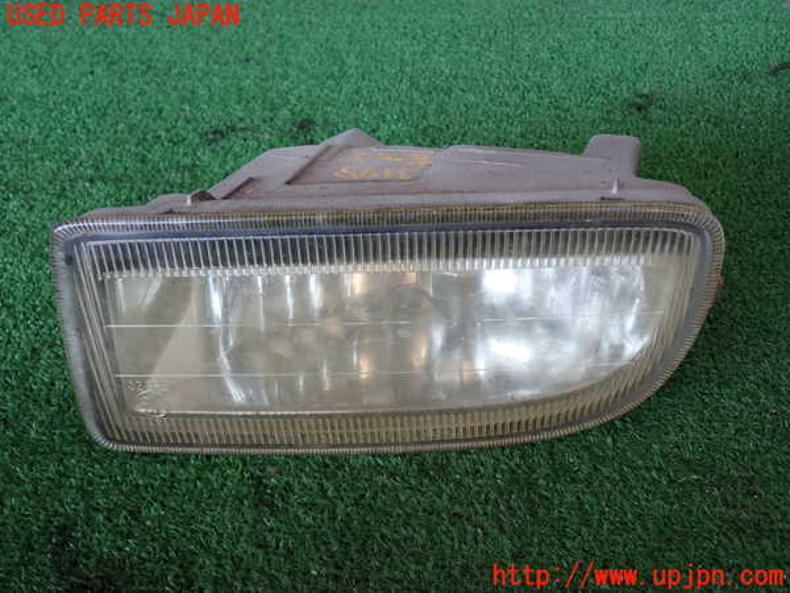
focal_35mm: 36
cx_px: 395
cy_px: 296
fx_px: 822
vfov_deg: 39.7
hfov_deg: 51.4
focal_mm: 6.37
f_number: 2.5
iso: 100
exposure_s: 1/100
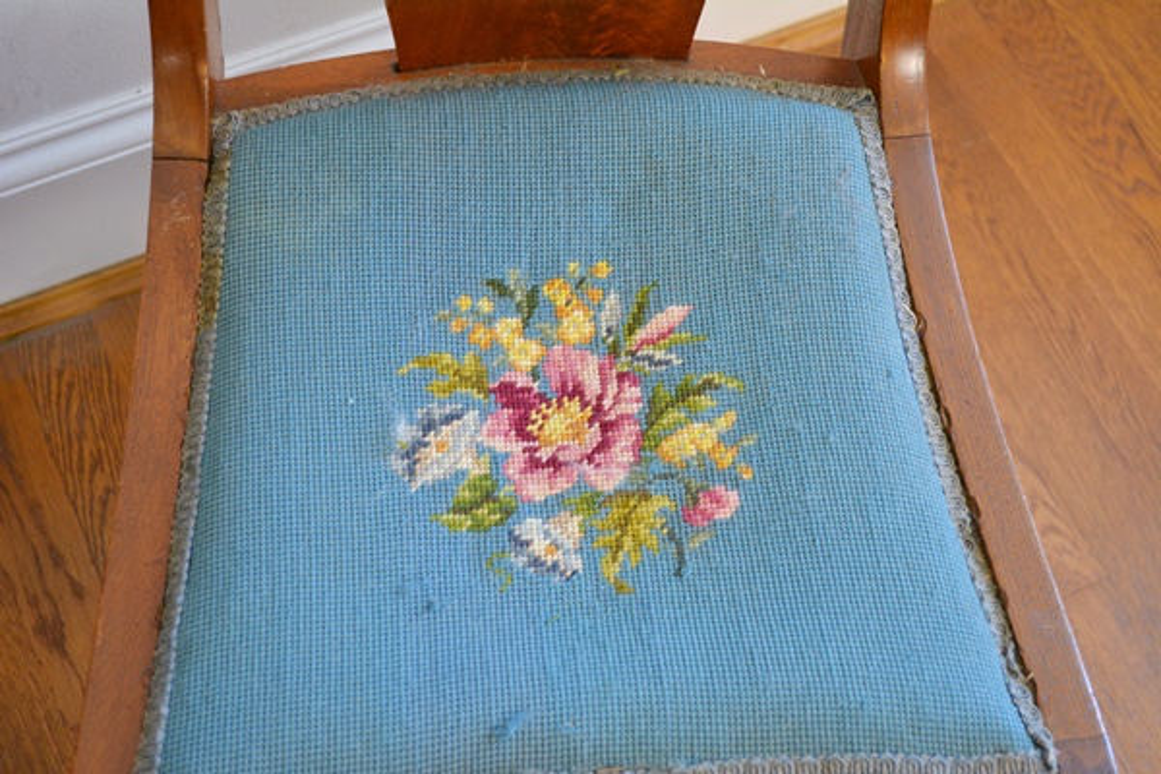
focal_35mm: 52
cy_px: 387
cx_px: 580
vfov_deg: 25.8
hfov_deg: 37.9
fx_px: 1693
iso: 1000
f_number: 5
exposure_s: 1/30
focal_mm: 35
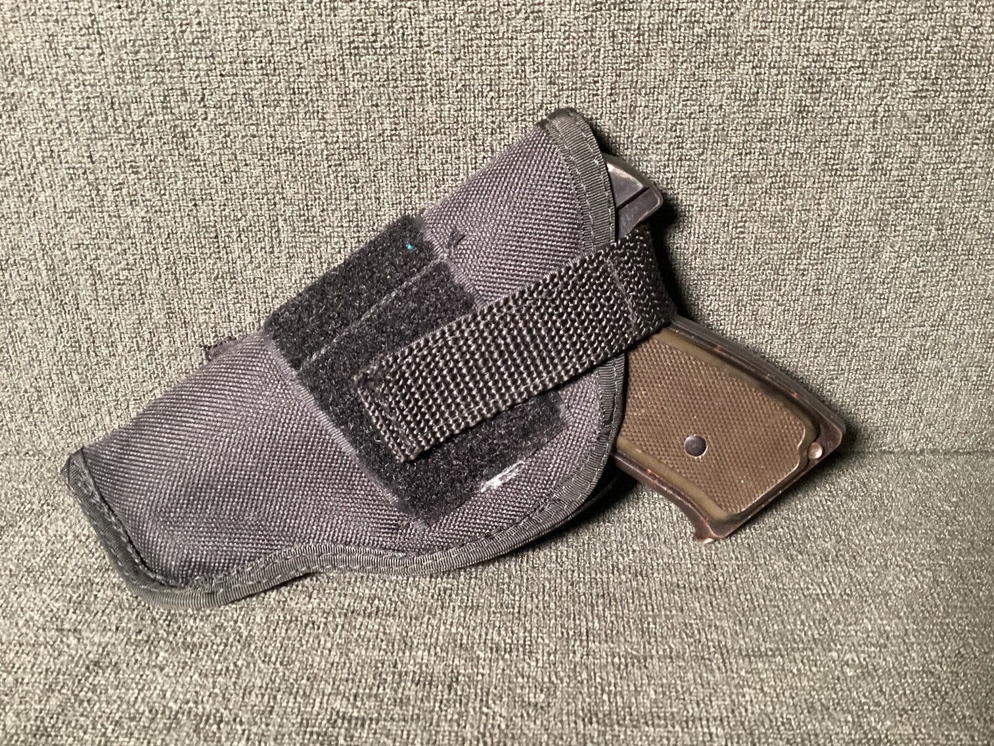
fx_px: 890
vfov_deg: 45.4
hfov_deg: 58.3
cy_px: 373
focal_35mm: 31
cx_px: 497
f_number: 2.4
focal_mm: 3.3
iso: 400
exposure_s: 1/33
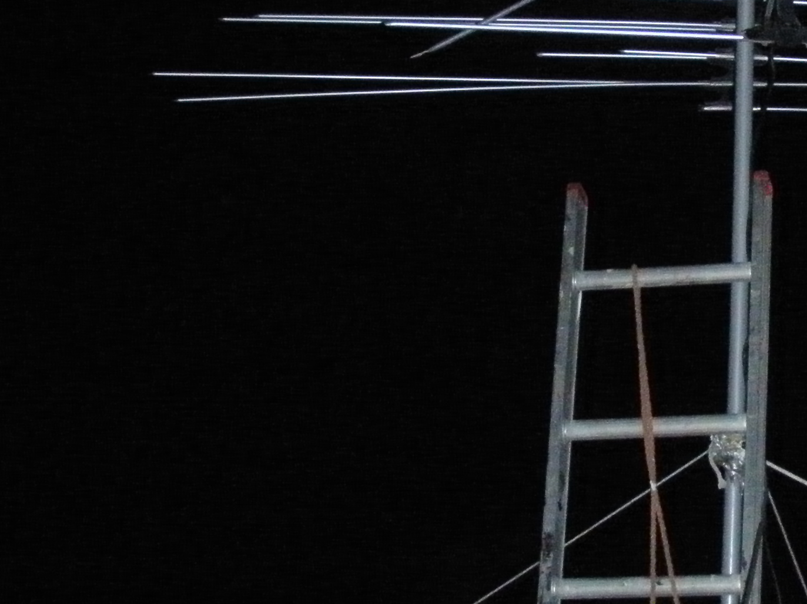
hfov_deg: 19.2
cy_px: 231
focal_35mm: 101
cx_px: 669
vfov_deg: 14.6
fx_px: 2354
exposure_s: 1/30
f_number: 3.5
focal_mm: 6.7
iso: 800
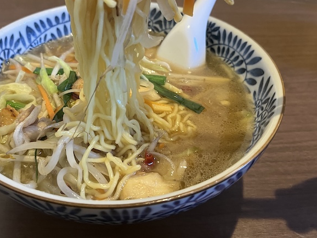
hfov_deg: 50.9
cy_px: 87
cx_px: 120
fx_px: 330
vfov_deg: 39.3
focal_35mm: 36
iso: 320
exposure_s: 1/60
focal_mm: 5.1
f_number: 1.6
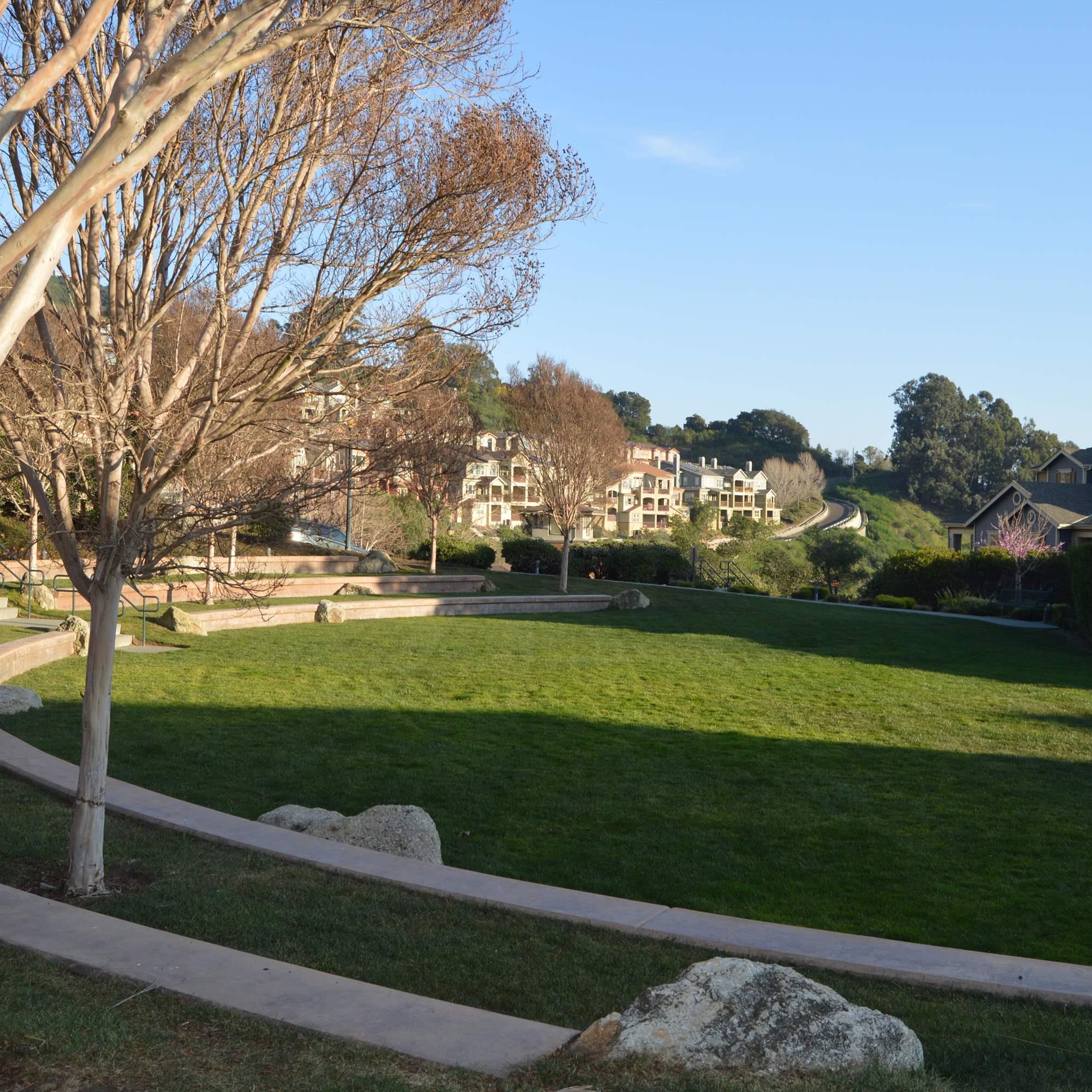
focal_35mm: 35
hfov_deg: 47.2
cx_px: 535
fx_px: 1249
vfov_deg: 47.2
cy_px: 553
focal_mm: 18
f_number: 6.3
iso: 100
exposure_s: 1/200
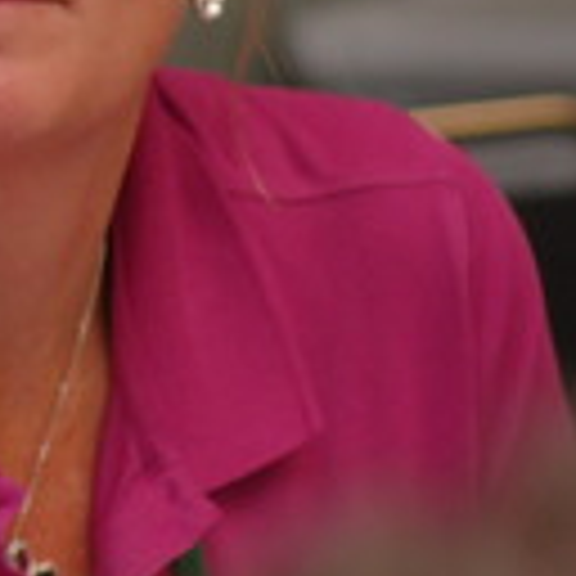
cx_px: -536
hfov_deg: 1.9
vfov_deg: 1.9
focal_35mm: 937
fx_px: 17646
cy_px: 81
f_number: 5
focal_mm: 135
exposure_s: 1/60
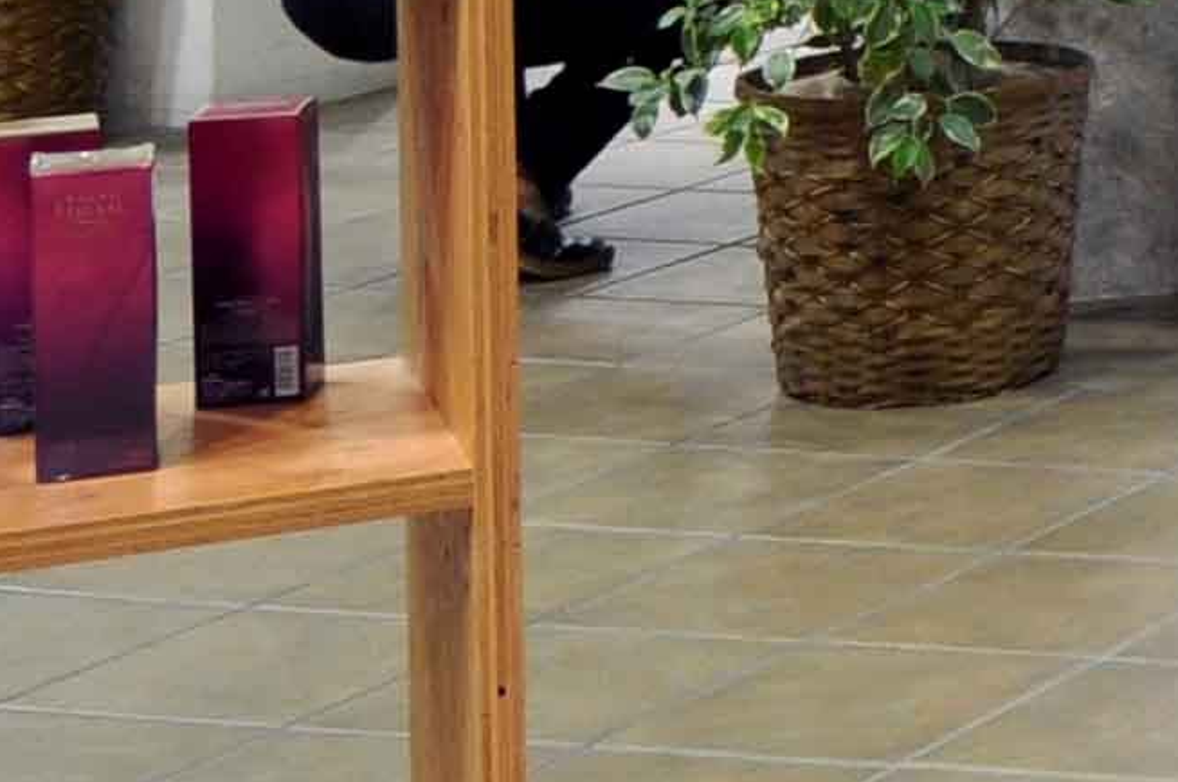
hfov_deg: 12.5
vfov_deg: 10.9
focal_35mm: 118
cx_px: 3048
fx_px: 3855
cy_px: -569
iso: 400
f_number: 4.5
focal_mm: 12
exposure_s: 1/80
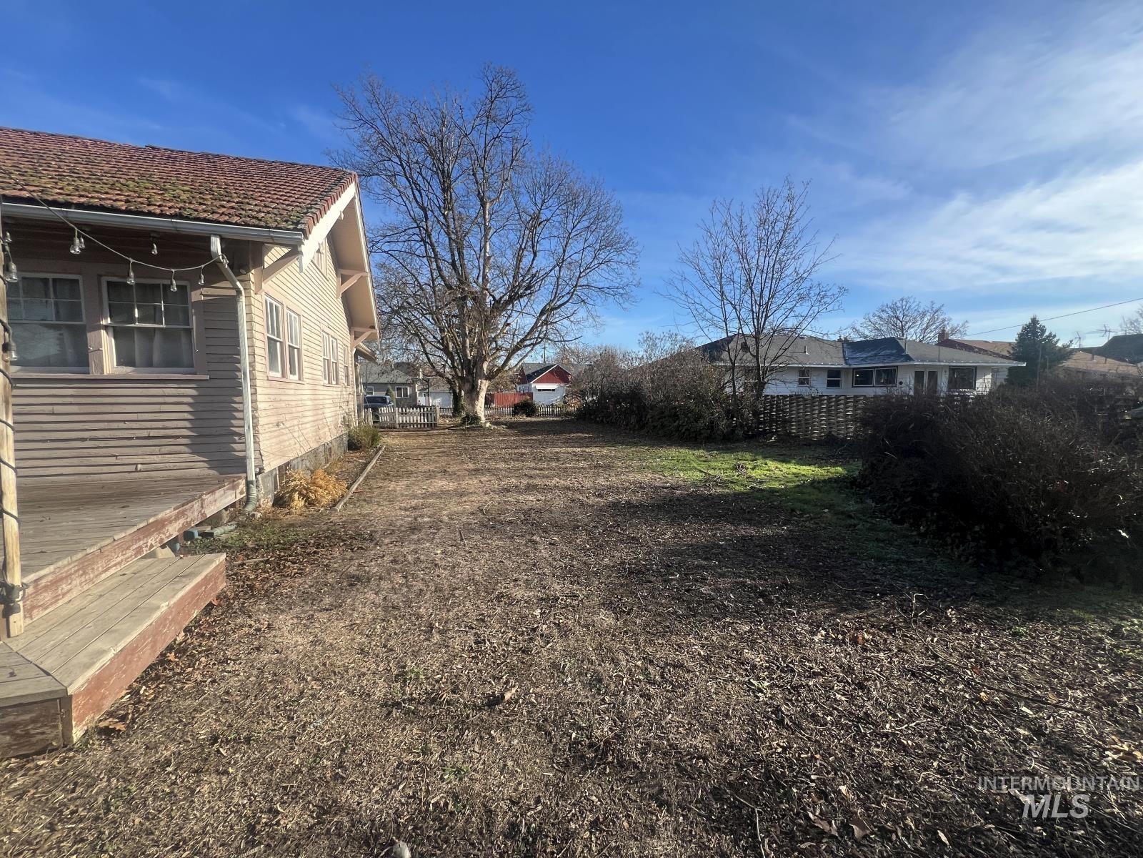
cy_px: 429
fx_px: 429
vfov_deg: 89.9
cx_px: 572
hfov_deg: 106.2
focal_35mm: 13
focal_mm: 1.57
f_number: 1.8
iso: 32
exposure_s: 1/815
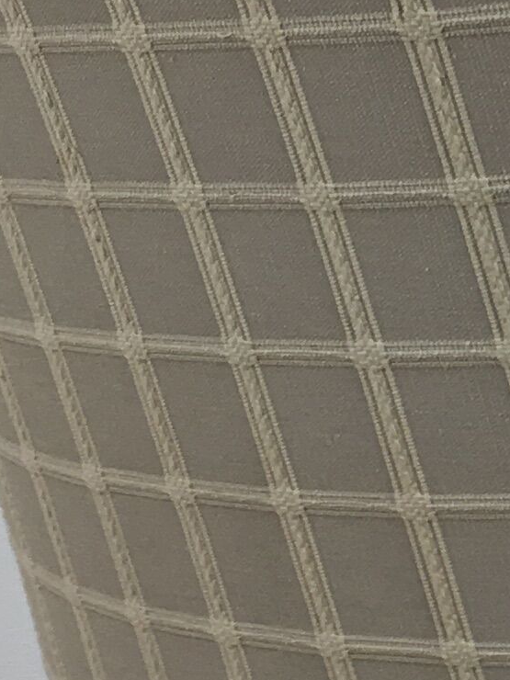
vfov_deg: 12.4
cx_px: 887
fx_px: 3104
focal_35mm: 158
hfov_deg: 9.0
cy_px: 554
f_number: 2.2
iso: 32
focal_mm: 4.15
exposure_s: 1/33
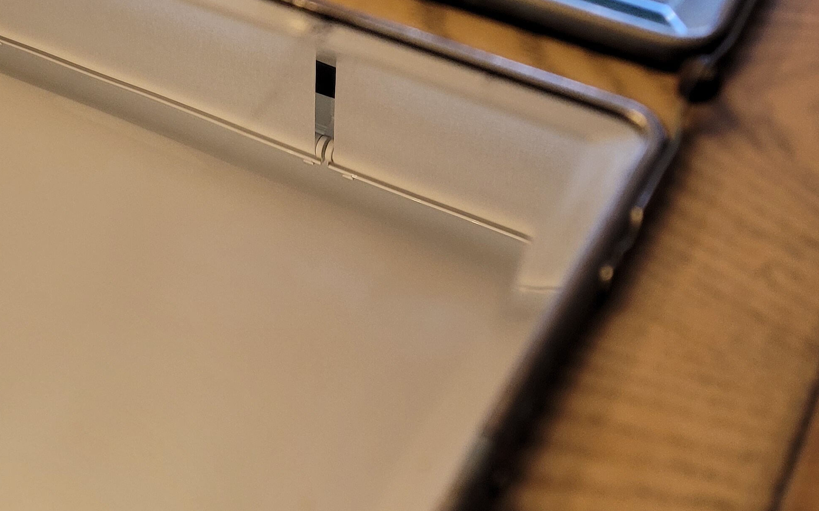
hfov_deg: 35.5
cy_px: 181
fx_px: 1272
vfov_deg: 22.7
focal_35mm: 57
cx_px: 321
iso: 250
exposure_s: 1/100
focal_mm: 5.4
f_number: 1.8
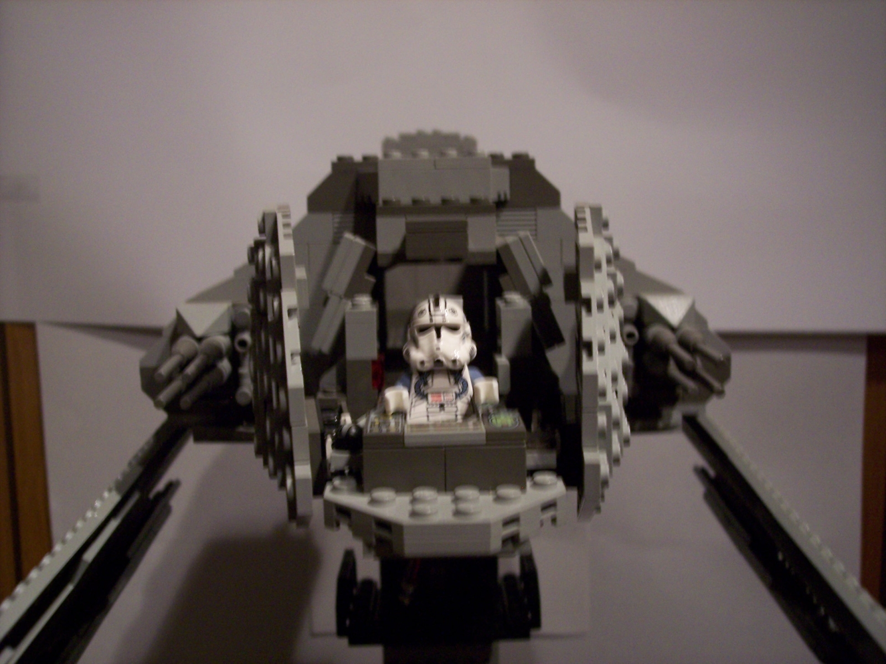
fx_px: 998
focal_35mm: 39
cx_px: 443
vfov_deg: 36.8
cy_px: 332
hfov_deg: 47.9
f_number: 3.4
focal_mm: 8
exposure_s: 1/8
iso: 200
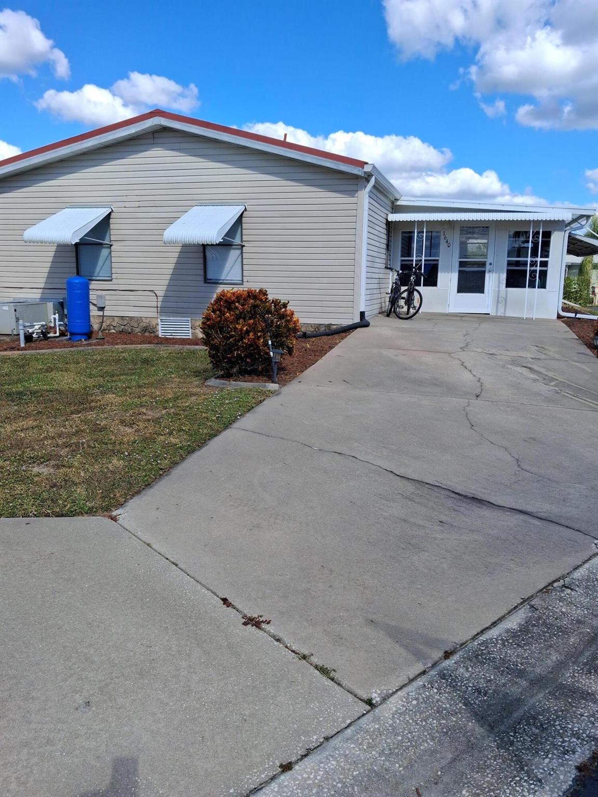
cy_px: 398
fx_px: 622
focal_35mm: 27
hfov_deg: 51.4
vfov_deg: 65.3
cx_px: 299
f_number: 1.8
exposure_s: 1/489
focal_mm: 4
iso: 20
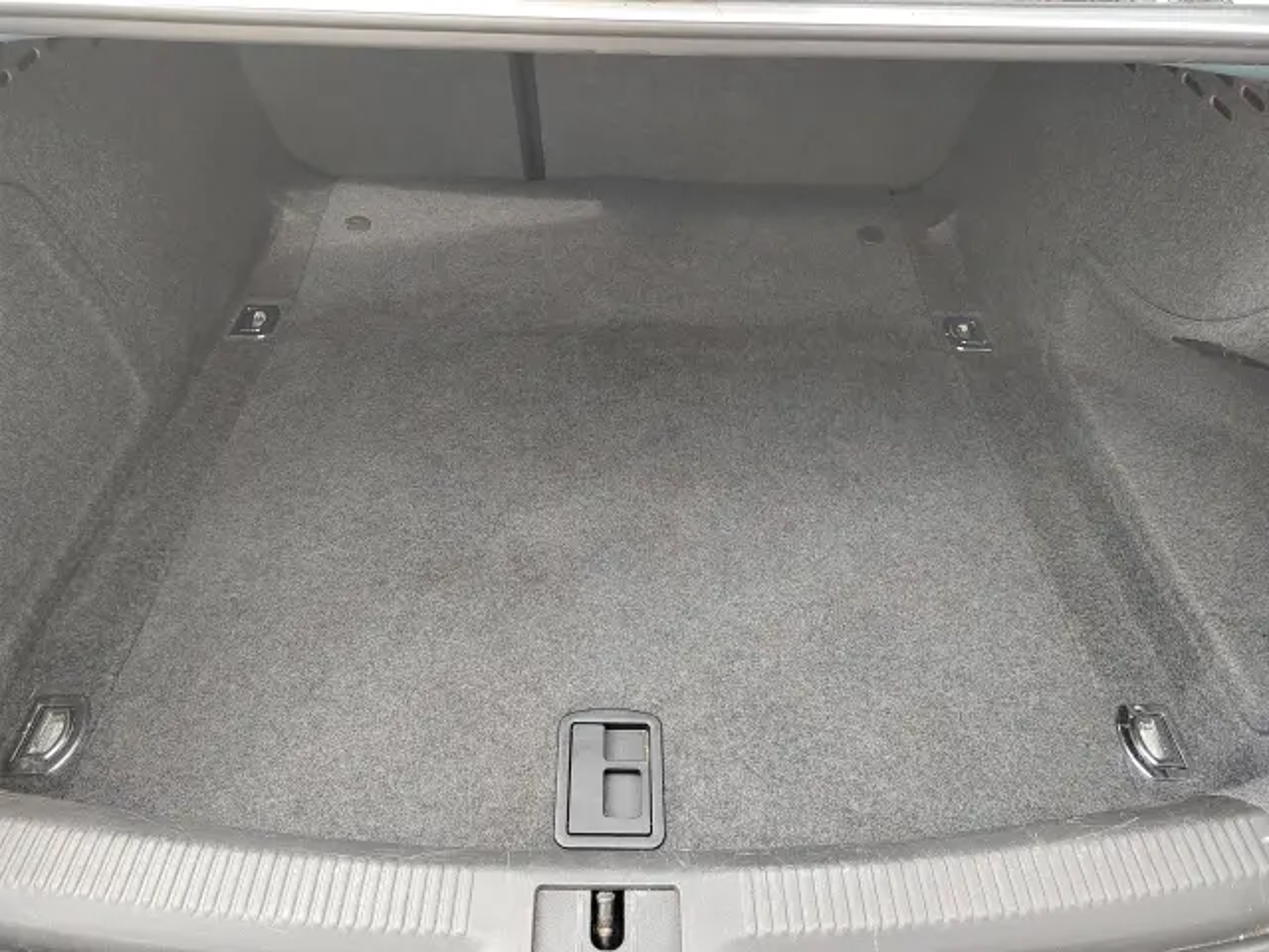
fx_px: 843
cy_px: 476
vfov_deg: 58.9
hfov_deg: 73.9
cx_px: 634
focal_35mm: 23
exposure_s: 1/100
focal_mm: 5.56
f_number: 1.8
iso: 230
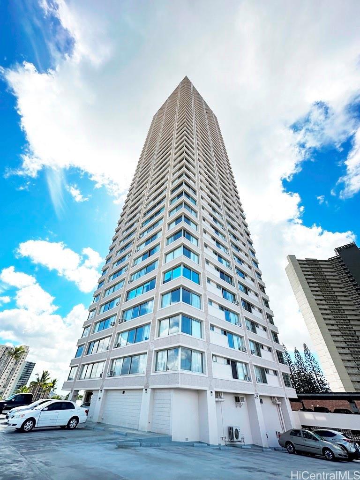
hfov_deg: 85.7
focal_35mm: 14
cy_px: 240
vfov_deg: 102.1
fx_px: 194
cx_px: 180
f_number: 2.2
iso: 40
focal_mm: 2.22
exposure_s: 1/1595
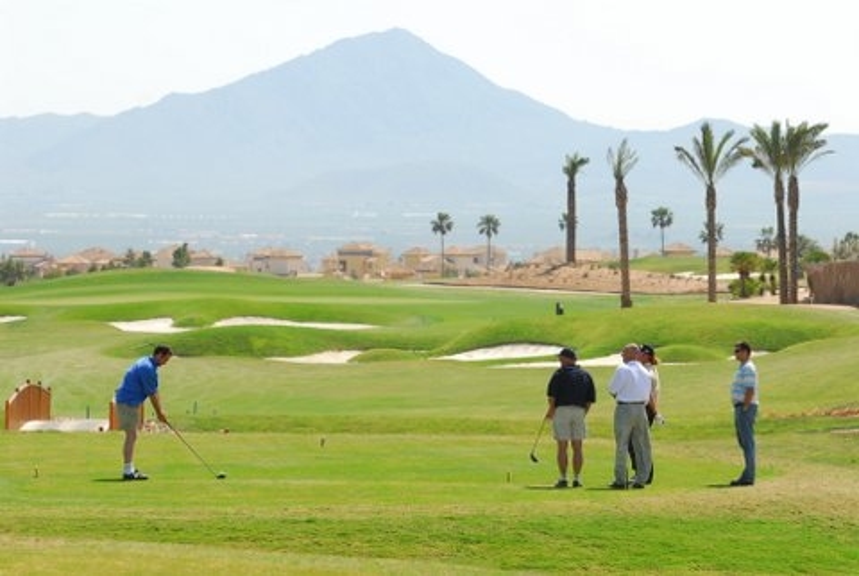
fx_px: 5558
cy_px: 288
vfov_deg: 5.9
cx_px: 430
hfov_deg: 8.8
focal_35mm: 232
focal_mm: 155
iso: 100
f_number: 7.1
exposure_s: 1/250
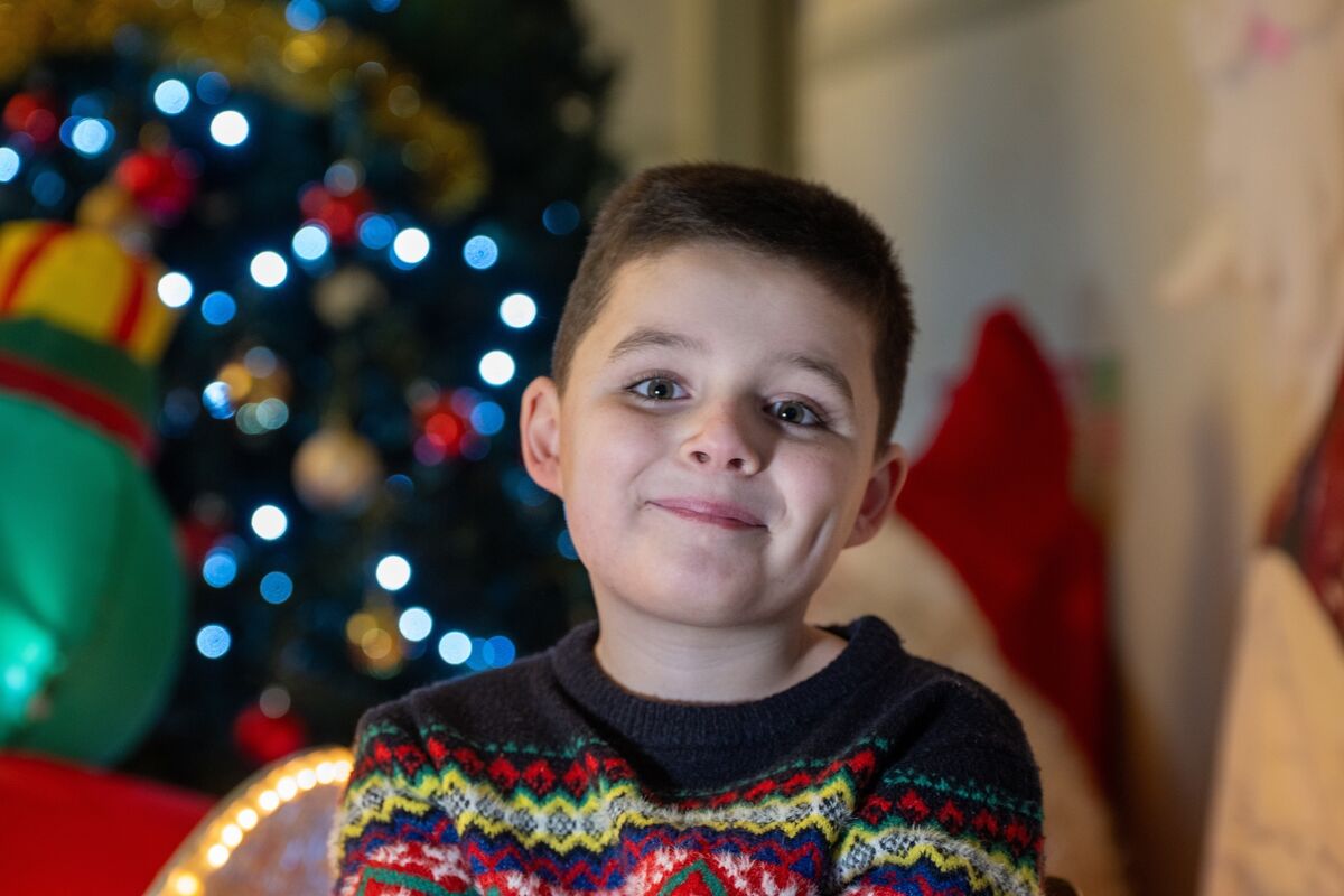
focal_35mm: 130
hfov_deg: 15.8
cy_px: 448
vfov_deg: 10.5
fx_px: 4853
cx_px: 672
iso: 1250
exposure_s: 1/100
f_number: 3.5
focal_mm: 130
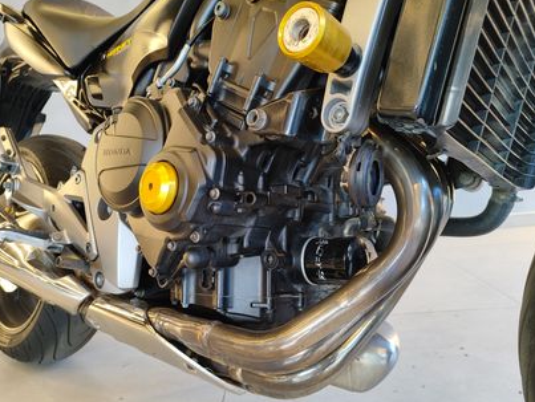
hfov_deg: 63.3
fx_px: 433
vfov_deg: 49.7
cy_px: 227
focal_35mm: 28
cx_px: 248
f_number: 1.89
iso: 865
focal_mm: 5.89
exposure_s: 1/60
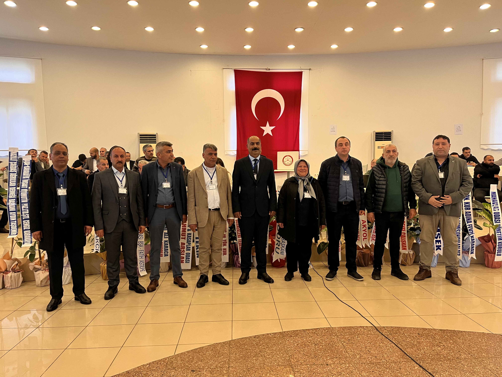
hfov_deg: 67.3
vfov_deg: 53.1
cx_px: 251
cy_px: 188
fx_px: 377
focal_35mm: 26
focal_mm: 5.1
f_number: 1.6
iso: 160
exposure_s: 1/50
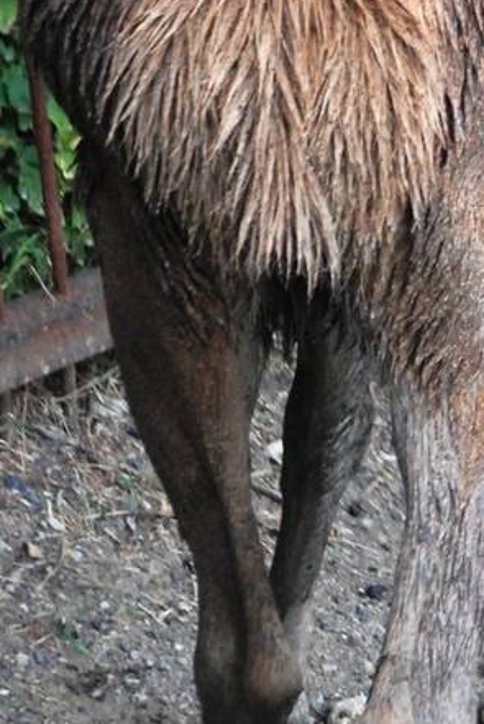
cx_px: 734
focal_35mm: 817
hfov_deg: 1.7
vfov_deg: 2.5
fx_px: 16436
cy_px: 213
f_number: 4.5
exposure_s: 1/500
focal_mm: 150
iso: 1000
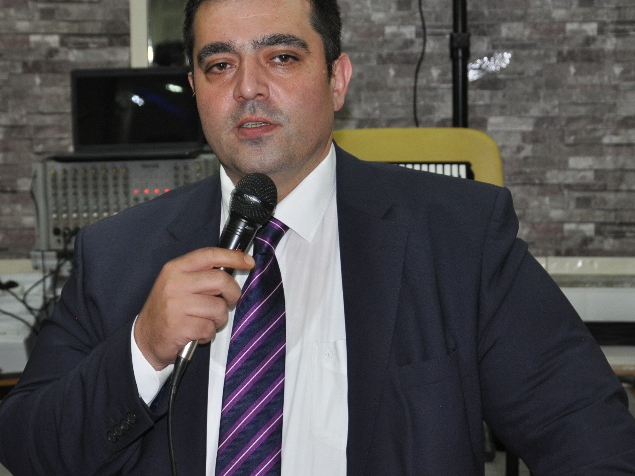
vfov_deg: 17.0
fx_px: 1596
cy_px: 201
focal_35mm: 87
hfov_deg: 22.5
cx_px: 303
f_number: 4.8
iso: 800
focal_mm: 42
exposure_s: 1/60
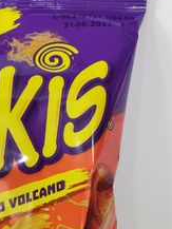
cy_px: 175
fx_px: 338
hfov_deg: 27.9
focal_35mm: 51
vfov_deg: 36.5
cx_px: 32
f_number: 1.79
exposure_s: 1/50
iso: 467
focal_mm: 4.74
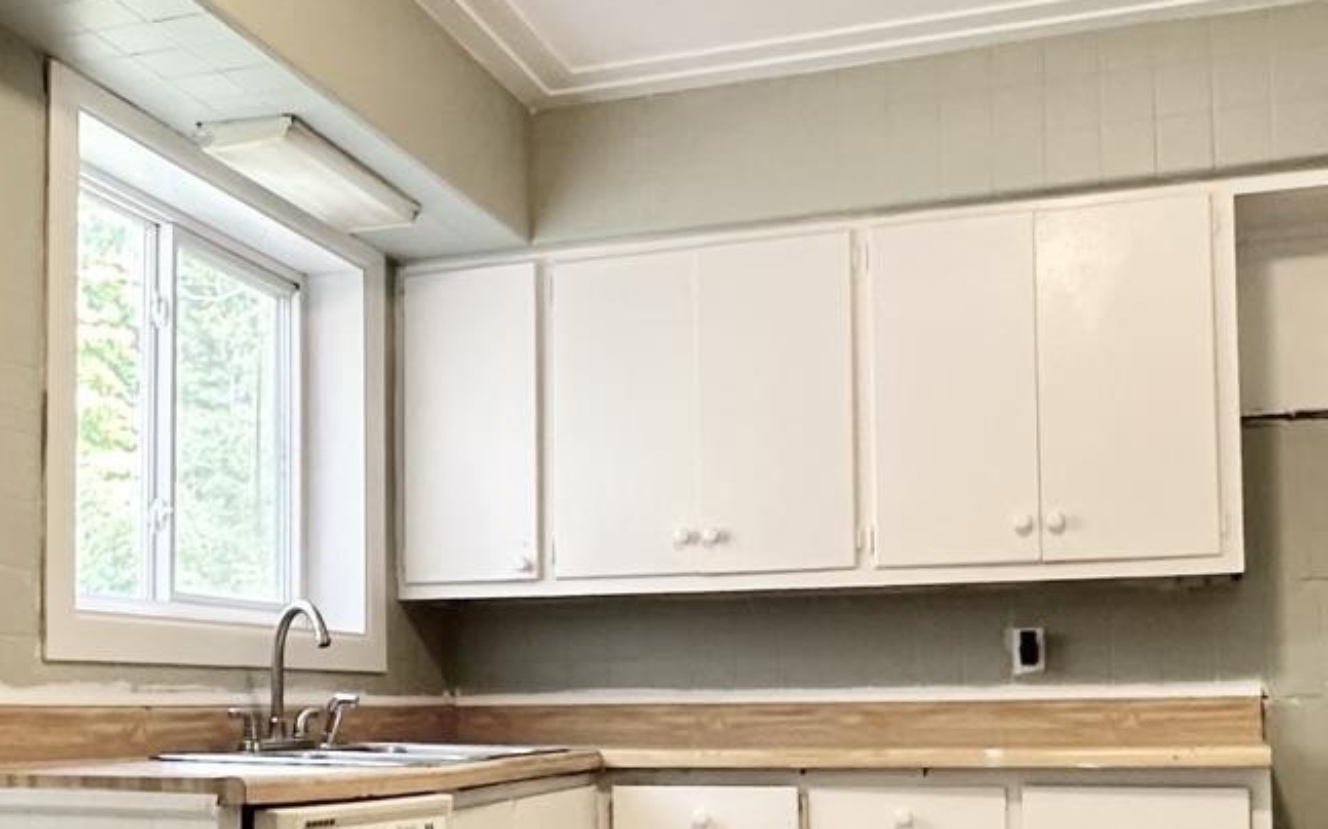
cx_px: 573
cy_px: 614
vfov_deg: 27.1
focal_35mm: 47
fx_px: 1701
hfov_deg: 42.6
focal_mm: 2.22
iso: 250
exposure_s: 1/120
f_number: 2.2
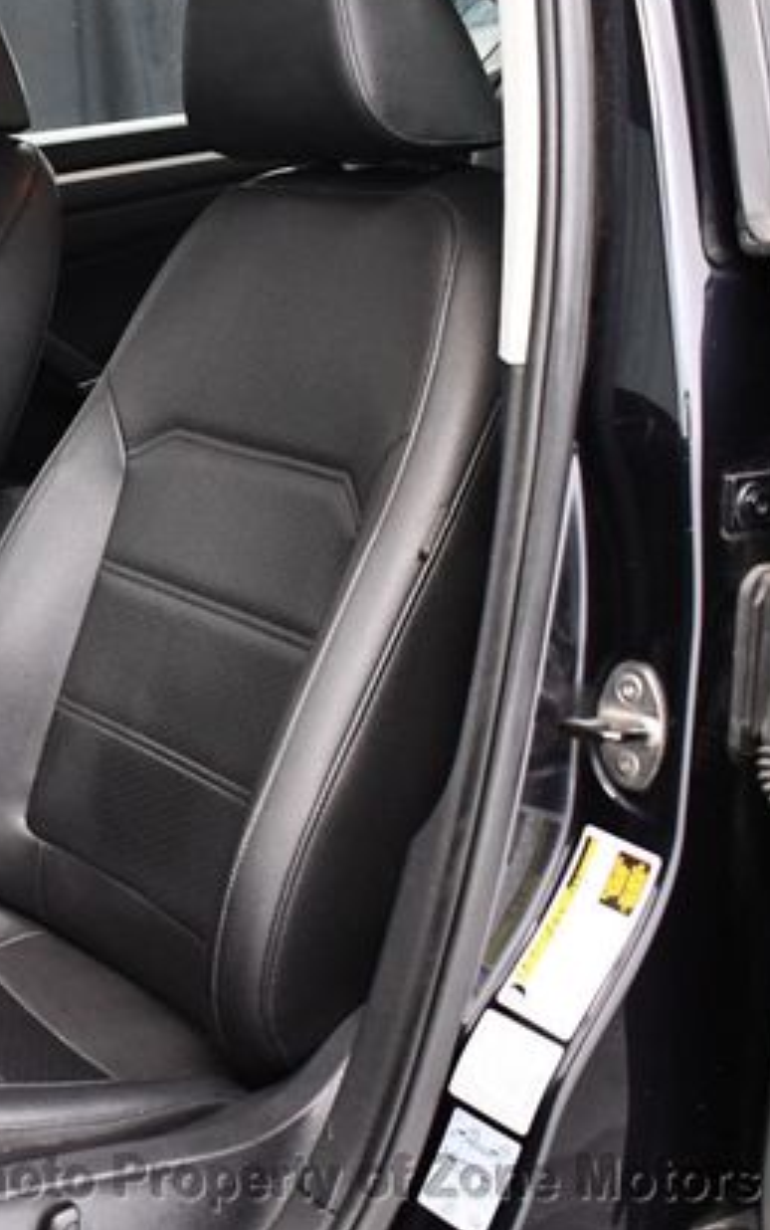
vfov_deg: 35.7
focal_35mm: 57
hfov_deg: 21.5
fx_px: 1911
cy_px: 597
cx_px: -96
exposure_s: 1/80
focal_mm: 18
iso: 3200
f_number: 3.5
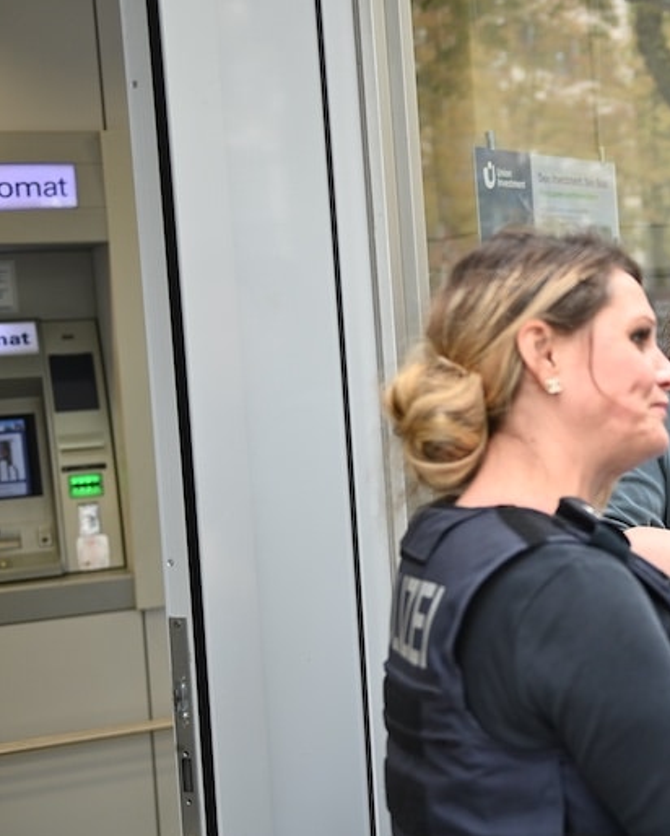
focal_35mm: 71
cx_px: 794
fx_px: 1758
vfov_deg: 26.7
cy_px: 399
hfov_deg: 20.3
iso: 140
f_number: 2.8
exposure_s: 1/100
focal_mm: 38
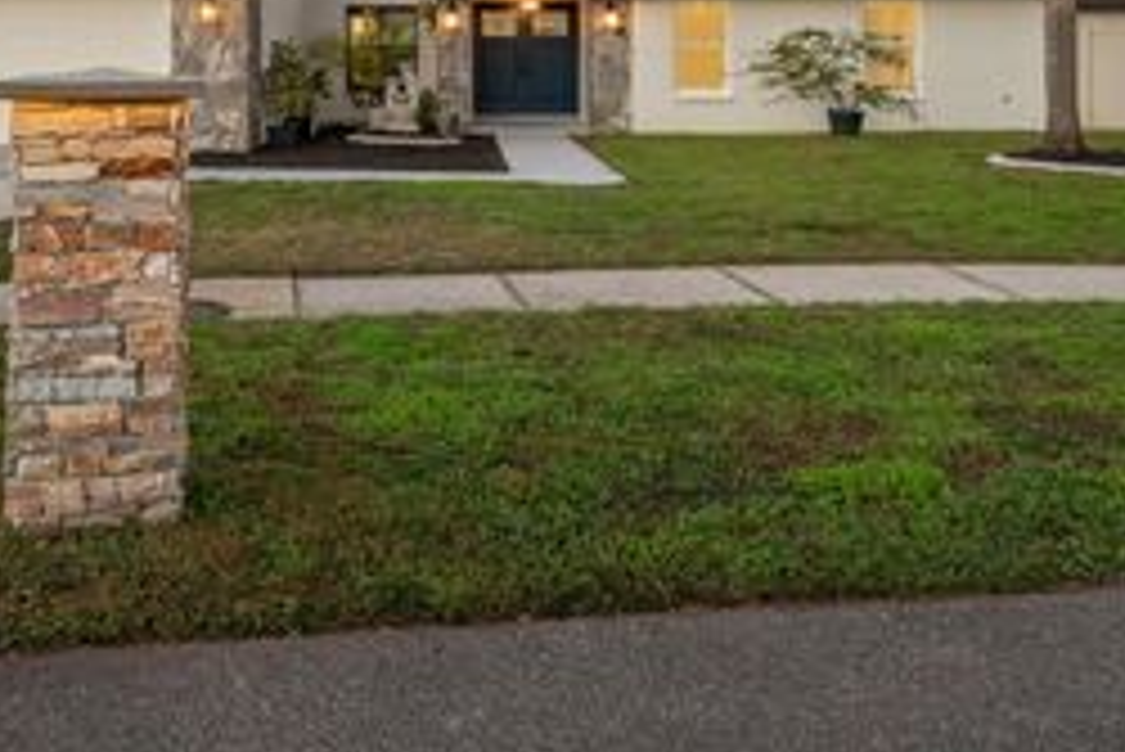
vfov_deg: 36.4
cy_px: 65
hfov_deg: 54.7
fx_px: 1063
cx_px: 382
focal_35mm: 34
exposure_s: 1/25
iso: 250
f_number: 7.1
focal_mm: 17
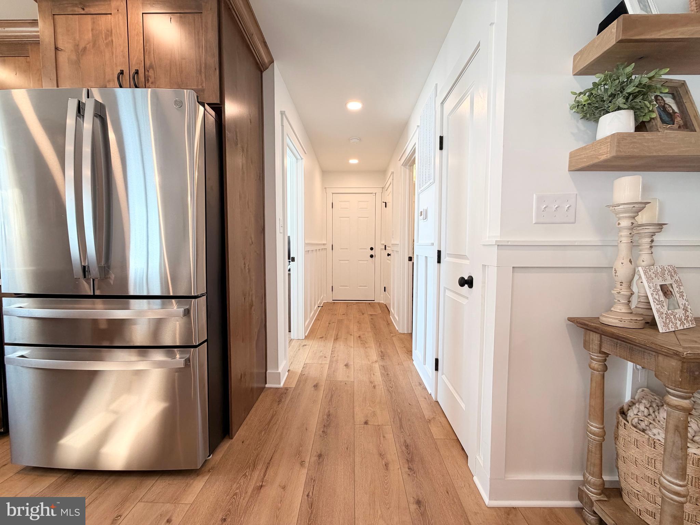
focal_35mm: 14
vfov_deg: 85.7
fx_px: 283
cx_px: 350
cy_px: 262
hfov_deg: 102.1
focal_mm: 2.22
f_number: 2.2
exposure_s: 1/120
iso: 100
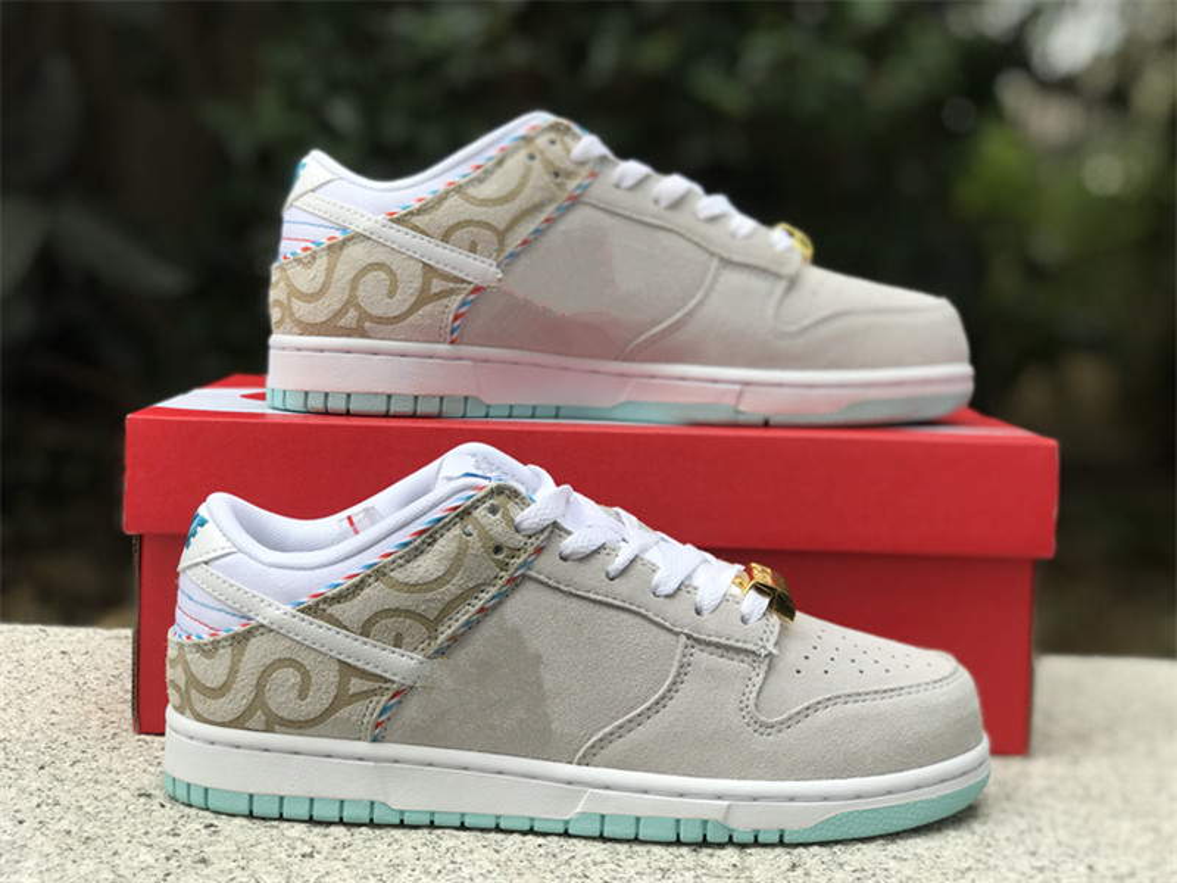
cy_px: 442
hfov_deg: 33.8
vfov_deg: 25.7
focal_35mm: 57
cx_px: 588
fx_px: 1938
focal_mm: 6.6
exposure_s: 1/207
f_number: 2.8
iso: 20
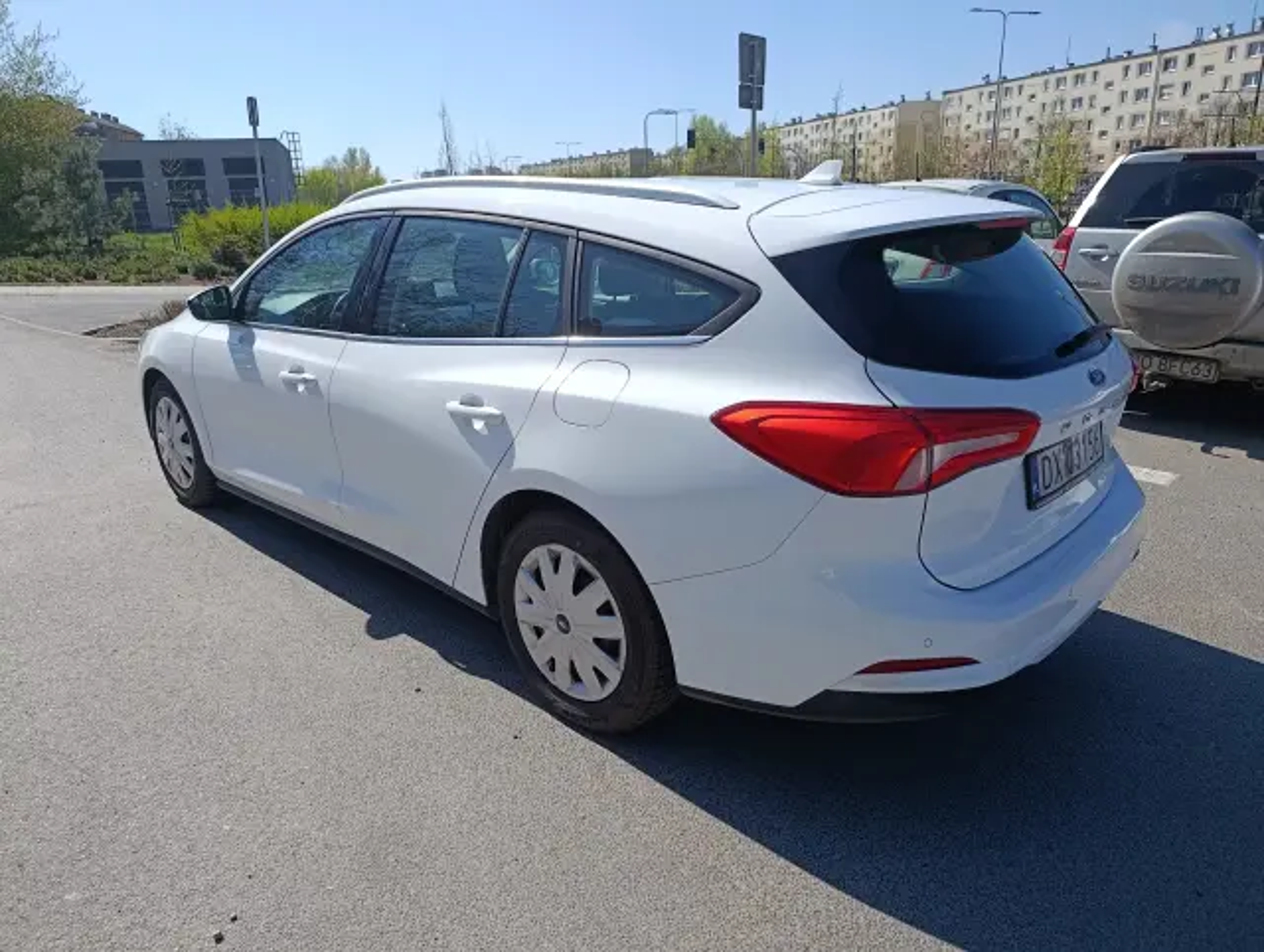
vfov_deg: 59.0
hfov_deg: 73.8
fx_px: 841
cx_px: 632
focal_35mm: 23
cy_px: 476
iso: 50
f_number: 1.65
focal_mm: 6.11
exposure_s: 1/645
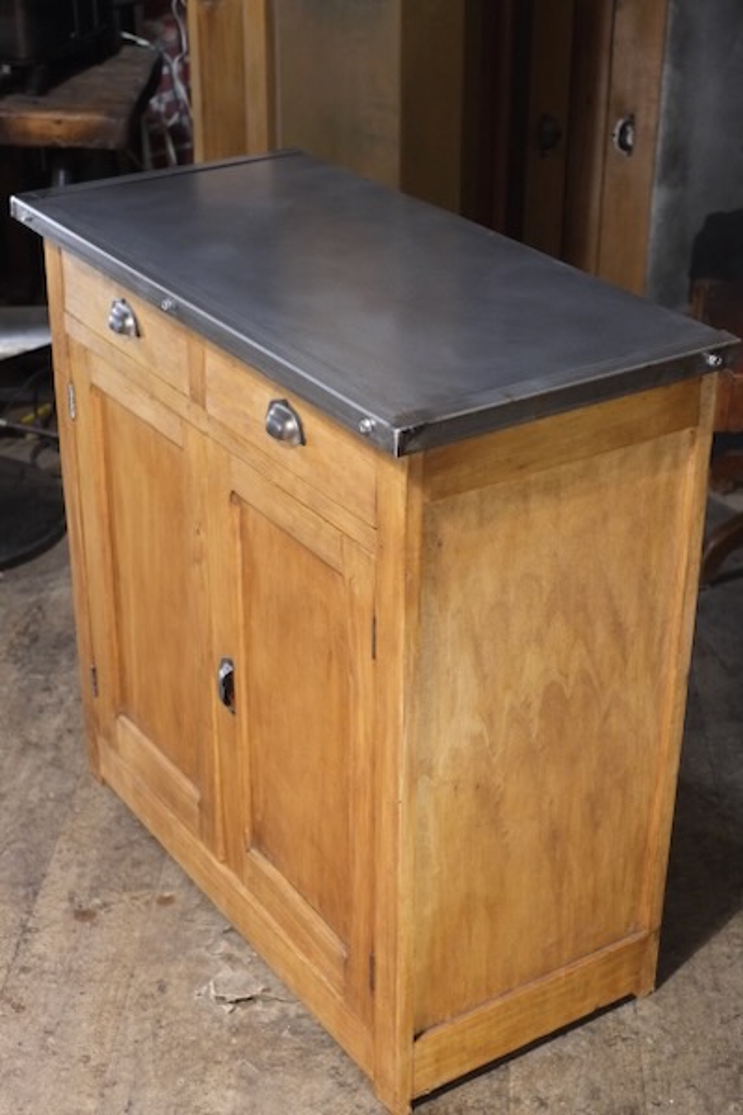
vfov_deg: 37.5
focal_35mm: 53
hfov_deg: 25.5
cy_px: 558
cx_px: 372
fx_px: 1641
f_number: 4
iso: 3200
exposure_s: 1/125
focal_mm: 35
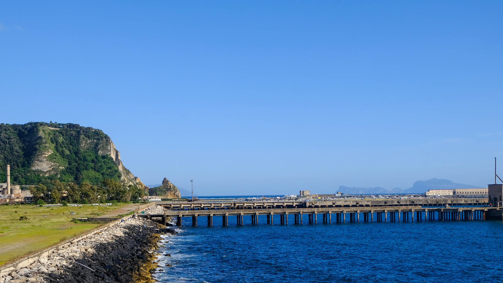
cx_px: 274
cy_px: 195
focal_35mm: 56
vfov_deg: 21.4
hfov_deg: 37.2
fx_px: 747
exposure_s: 1/500
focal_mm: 27.7
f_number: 8
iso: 200
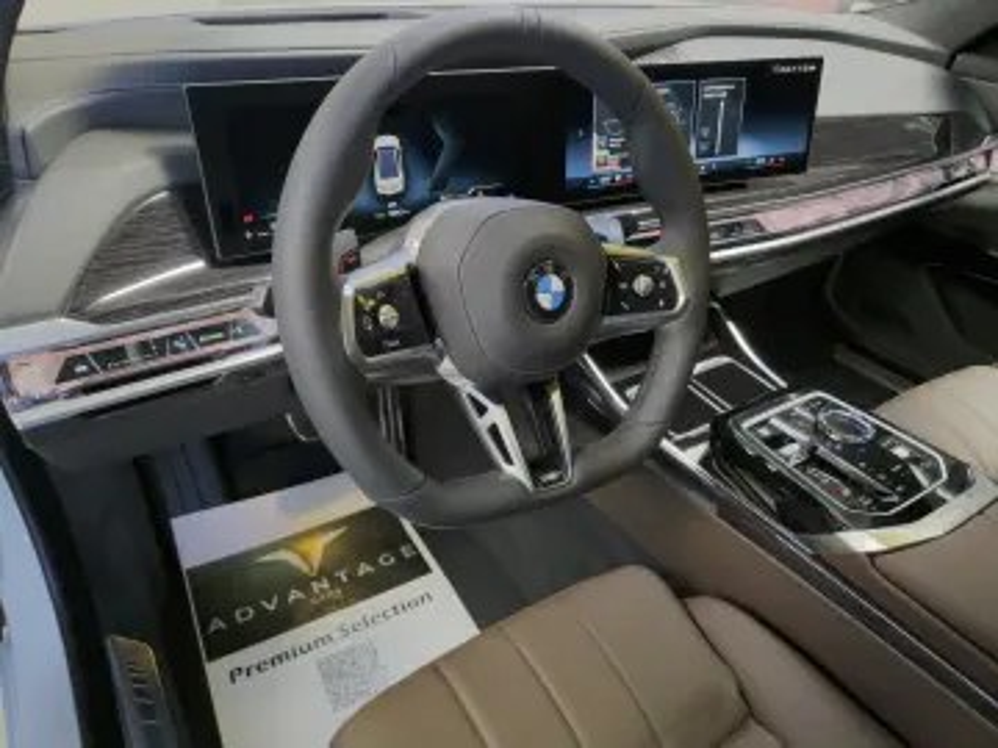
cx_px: 499
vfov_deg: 58.9
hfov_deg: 73.9
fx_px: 663
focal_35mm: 23
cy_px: 374
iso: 1600
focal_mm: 5.4
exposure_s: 1/100
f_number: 1.8
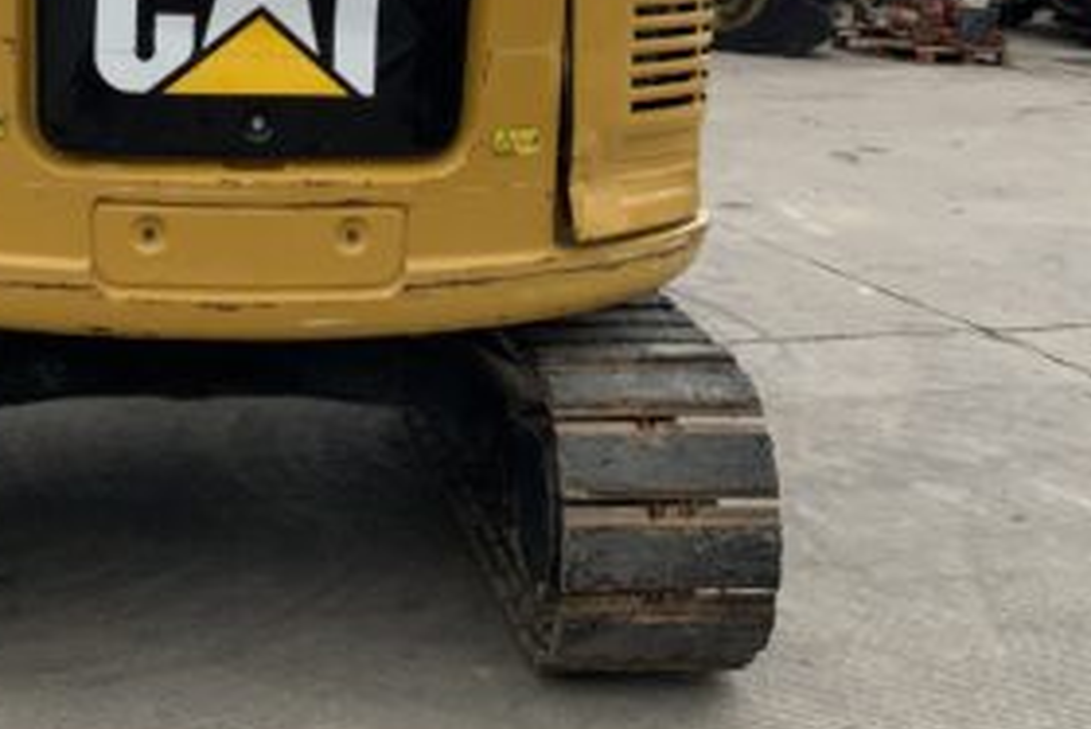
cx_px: 378
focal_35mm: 69
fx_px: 2092
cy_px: 0
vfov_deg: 19.2
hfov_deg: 29.1
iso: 16
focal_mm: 3
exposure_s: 1/1577
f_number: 1.8
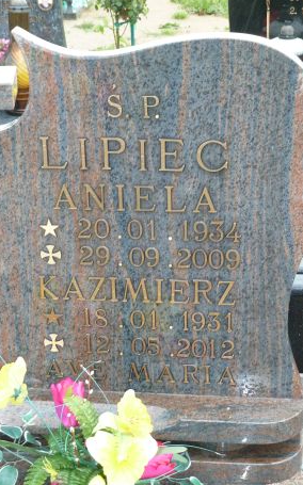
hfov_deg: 17.4
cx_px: 135
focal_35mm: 75
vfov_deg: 27.5
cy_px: 247
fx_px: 992
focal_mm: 11
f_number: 4.1
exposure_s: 1/30
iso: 320
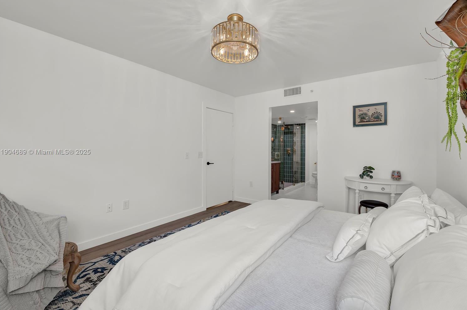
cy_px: 153
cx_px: 240
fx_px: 207
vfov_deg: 73.6
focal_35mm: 16
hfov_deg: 96.8
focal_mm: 15
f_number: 8
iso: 100
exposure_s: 1/10
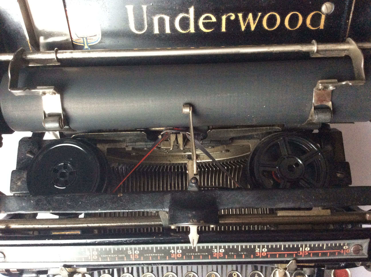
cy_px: 138
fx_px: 342
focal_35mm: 32
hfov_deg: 56.9
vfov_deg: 44.1
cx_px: 186
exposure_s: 1/20
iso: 320
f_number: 2.4
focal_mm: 3.3
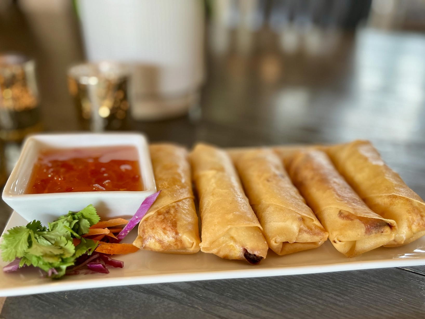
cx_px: 212
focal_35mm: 26
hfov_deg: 67.3
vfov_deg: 53.1
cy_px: 160
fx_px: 319
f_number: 1.6
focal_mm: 5.1
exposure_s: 1/60
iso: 100
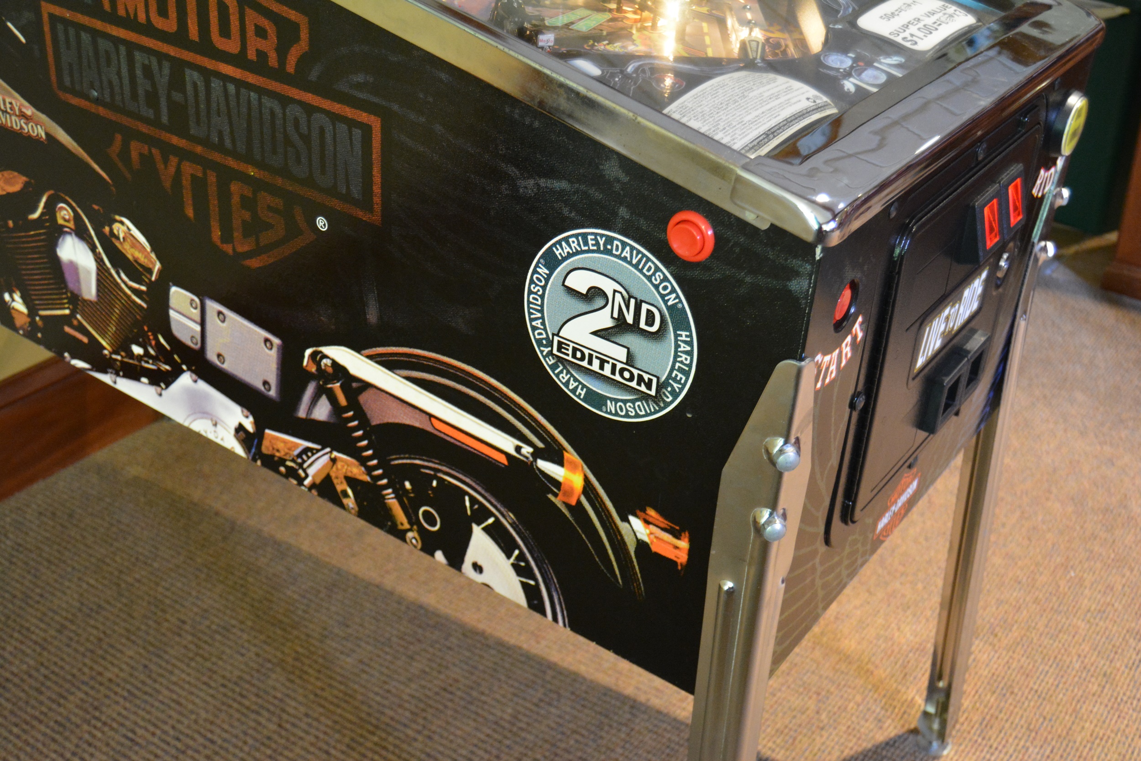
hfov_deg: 46.4
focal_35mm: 42
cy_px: 380
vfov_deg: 31.9
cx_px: 570
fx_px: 1331
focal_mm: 28
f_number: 4
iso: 3200
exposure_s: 1/30
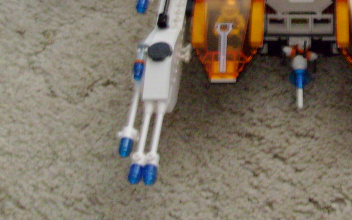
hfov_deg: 27.2
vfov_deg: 17.1
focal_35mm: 74
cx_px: 291
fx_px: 710
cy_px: -22
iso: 200
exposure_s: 1/6
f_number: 2.8
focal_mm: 5.8
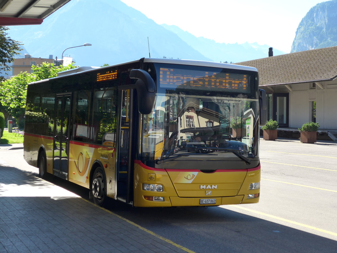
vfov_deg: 24.8
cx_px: 168
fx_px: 574
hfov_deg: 32.7
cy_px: 126
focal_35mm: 59
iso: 125
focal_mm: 12
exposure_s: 1/320
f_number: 3.5
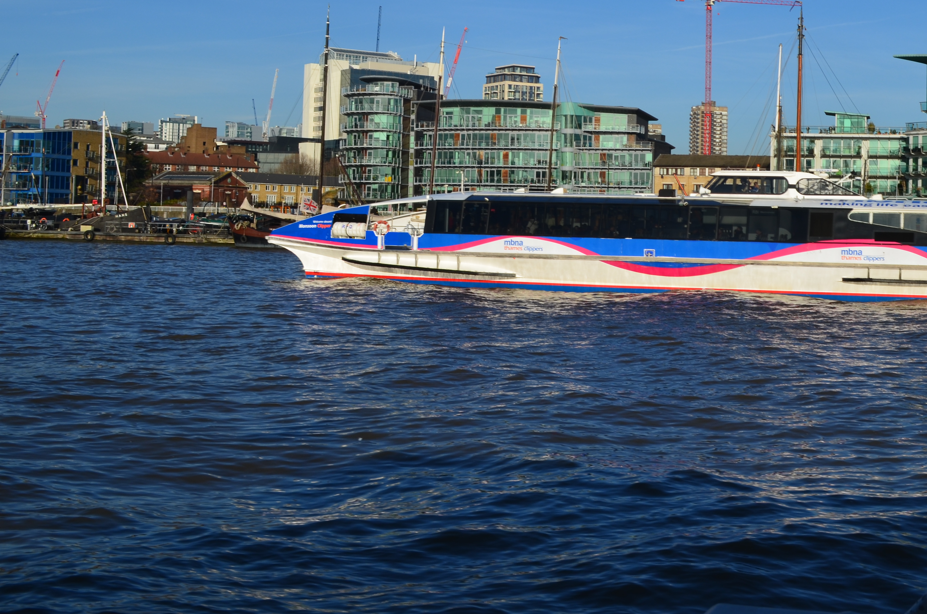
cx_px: 694
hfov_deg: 36.1
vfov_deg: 24.7
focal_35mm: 54
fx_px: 1388
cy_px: 161
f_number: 13
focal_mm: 24
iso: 100
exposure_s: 1/200
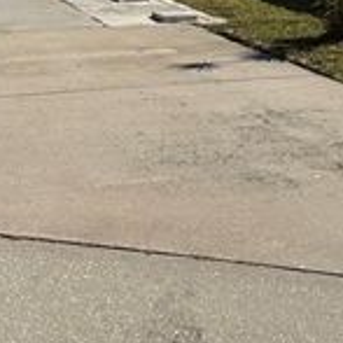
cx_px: 70
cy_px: 118
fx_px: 807
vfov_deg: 23.9
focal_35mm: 72
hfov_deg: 23.6
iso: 80
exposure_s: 1/8130
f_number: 1.78
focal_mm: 6.76
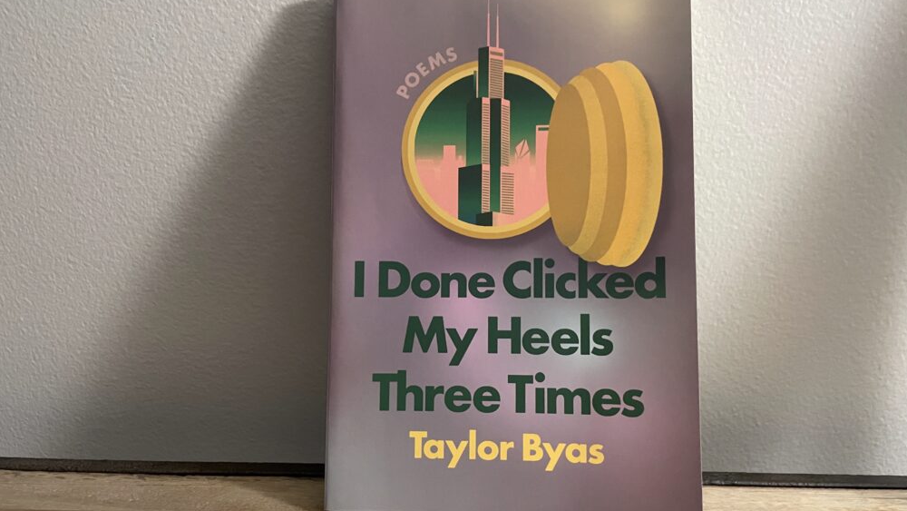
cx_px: 463
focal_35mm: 29
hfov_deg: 66.0
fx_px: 698
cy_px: 280
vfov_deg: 40.2
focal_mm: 4.2
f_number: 1.6
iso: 640
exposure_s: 1/40
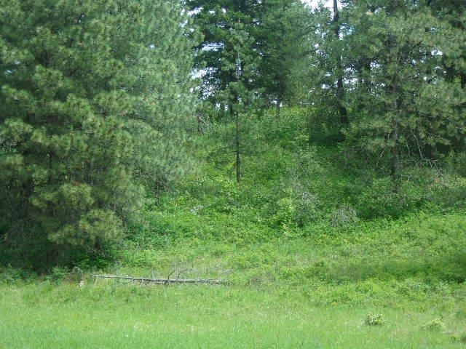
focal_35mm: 108
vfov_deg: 13.7
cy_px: 174
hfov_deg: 18.2
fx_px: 1454
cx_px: 233
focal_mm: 19.6
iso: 80
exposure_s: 1/100
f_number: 6.6
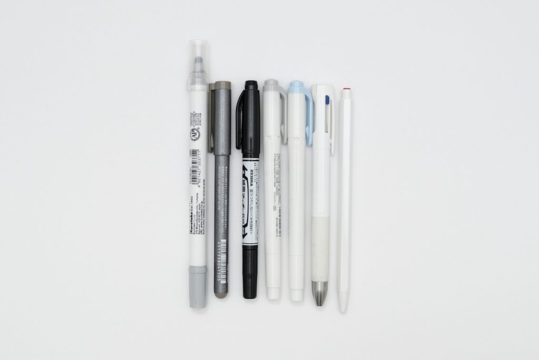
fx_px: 524
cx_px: 270
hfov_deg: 54.4
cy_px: 180
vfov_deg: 37.9
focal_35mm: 35
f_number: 5.6
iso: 1250
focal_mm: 23
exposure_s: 1/60
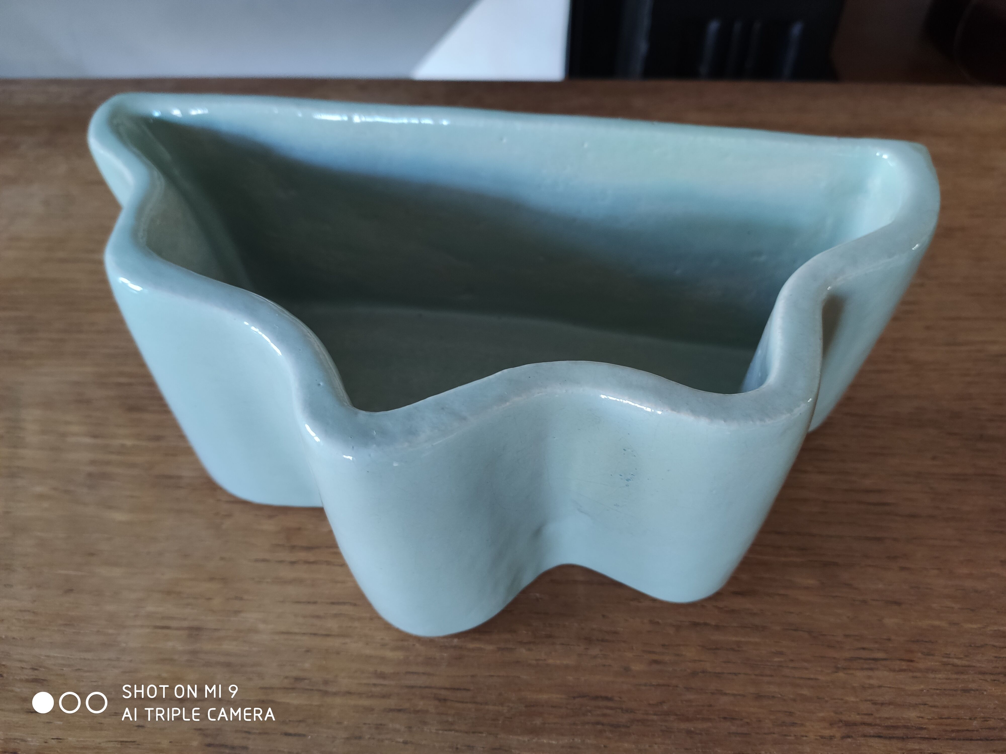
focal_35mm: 26
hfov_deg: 67.3
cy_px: 377
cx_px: 503
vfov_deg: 53.1
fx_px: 756
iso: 754
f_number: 1.75
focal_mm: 4.75
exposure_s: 1/50
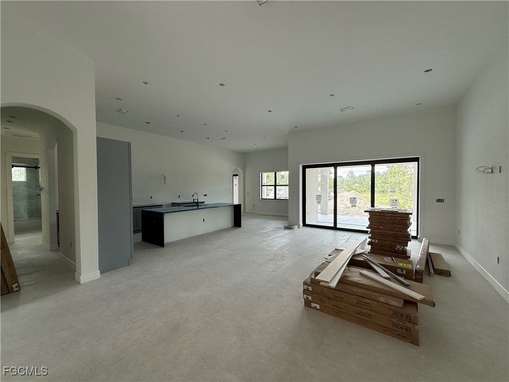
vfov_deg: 85.7
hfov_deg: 102.1
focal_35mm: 14
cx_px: 254
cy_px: 191
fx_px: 206
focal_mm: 2.22
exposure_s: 1/99
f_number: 2.2
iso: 80
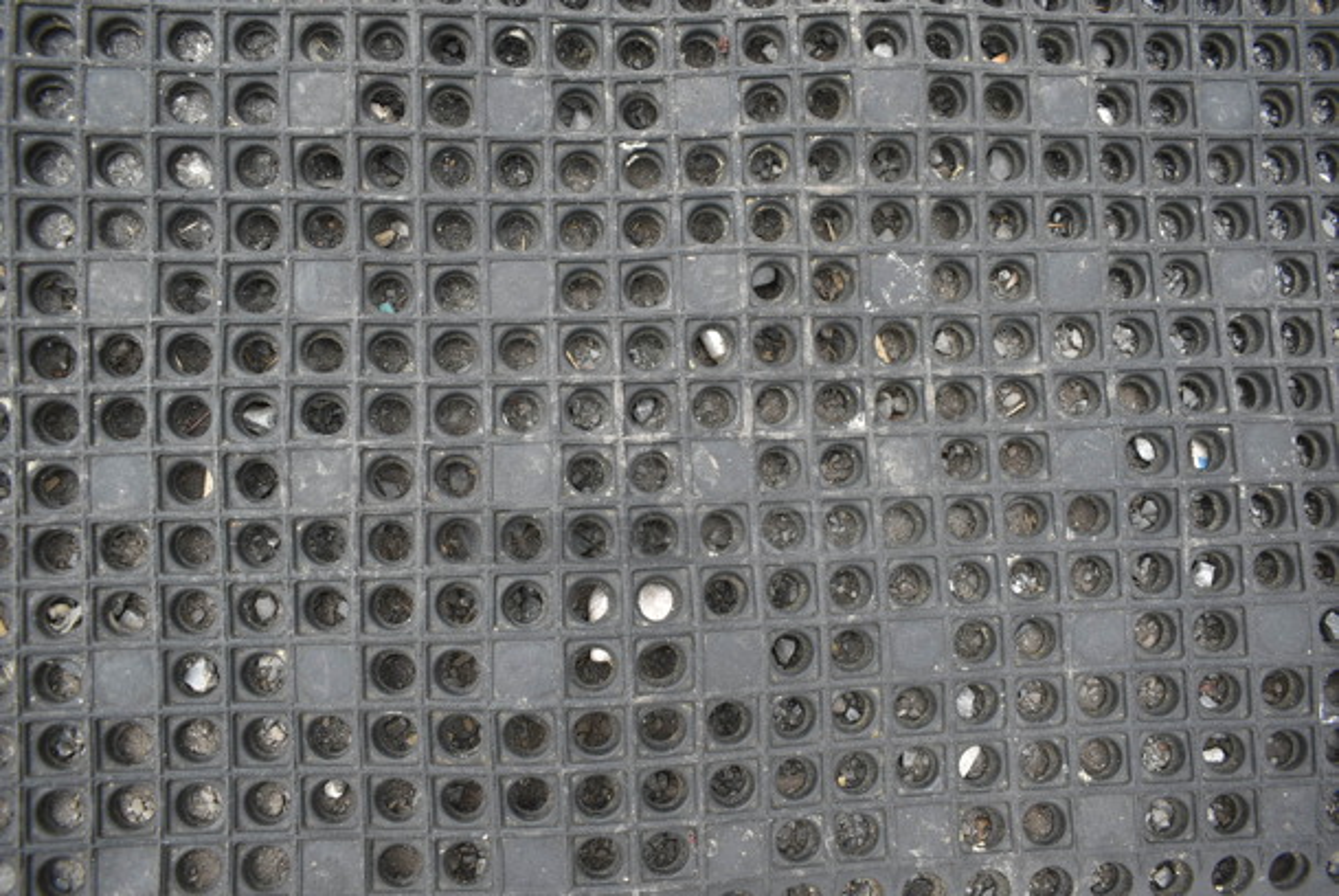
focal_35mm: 27
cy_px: 448
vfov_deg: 48.0
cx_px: 670
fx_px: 1005
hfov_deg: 67.3
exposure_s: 1/125
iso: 100
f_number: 5
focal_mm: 18
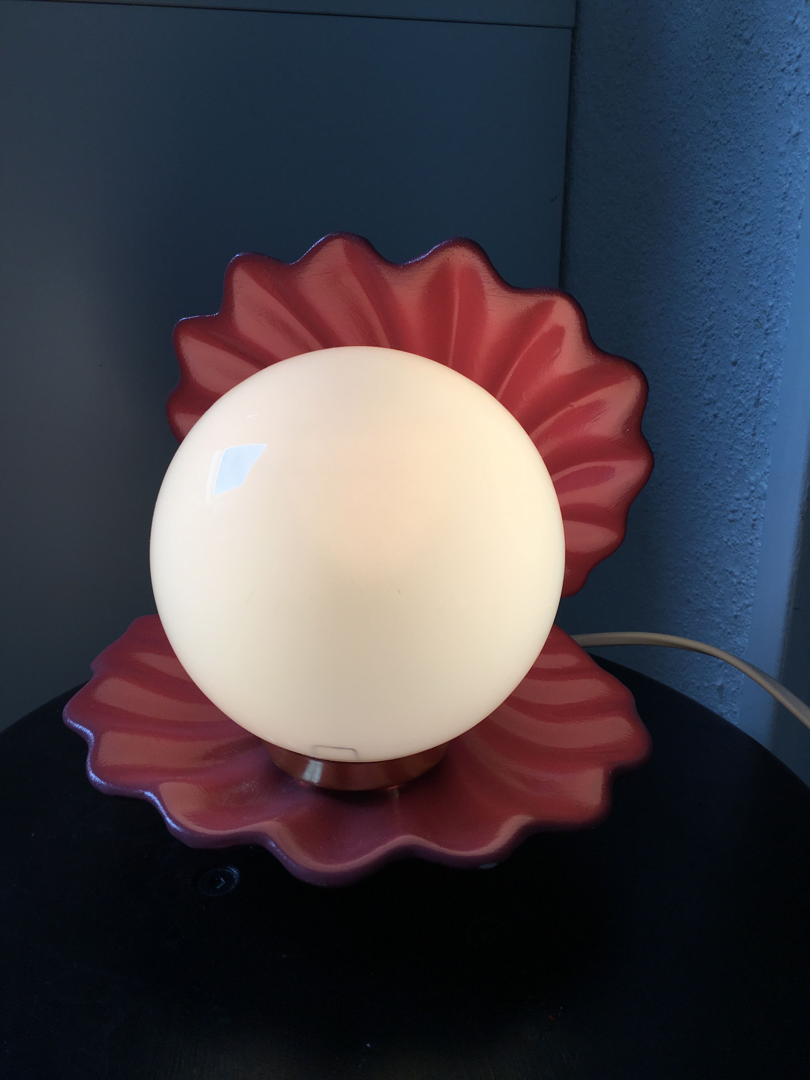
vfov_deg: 61.7
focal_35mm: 29
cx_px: 405
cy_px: 540
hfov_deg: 48.2
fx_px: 905
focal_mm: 4.15
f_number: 2.2
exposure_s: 1/286
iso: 25
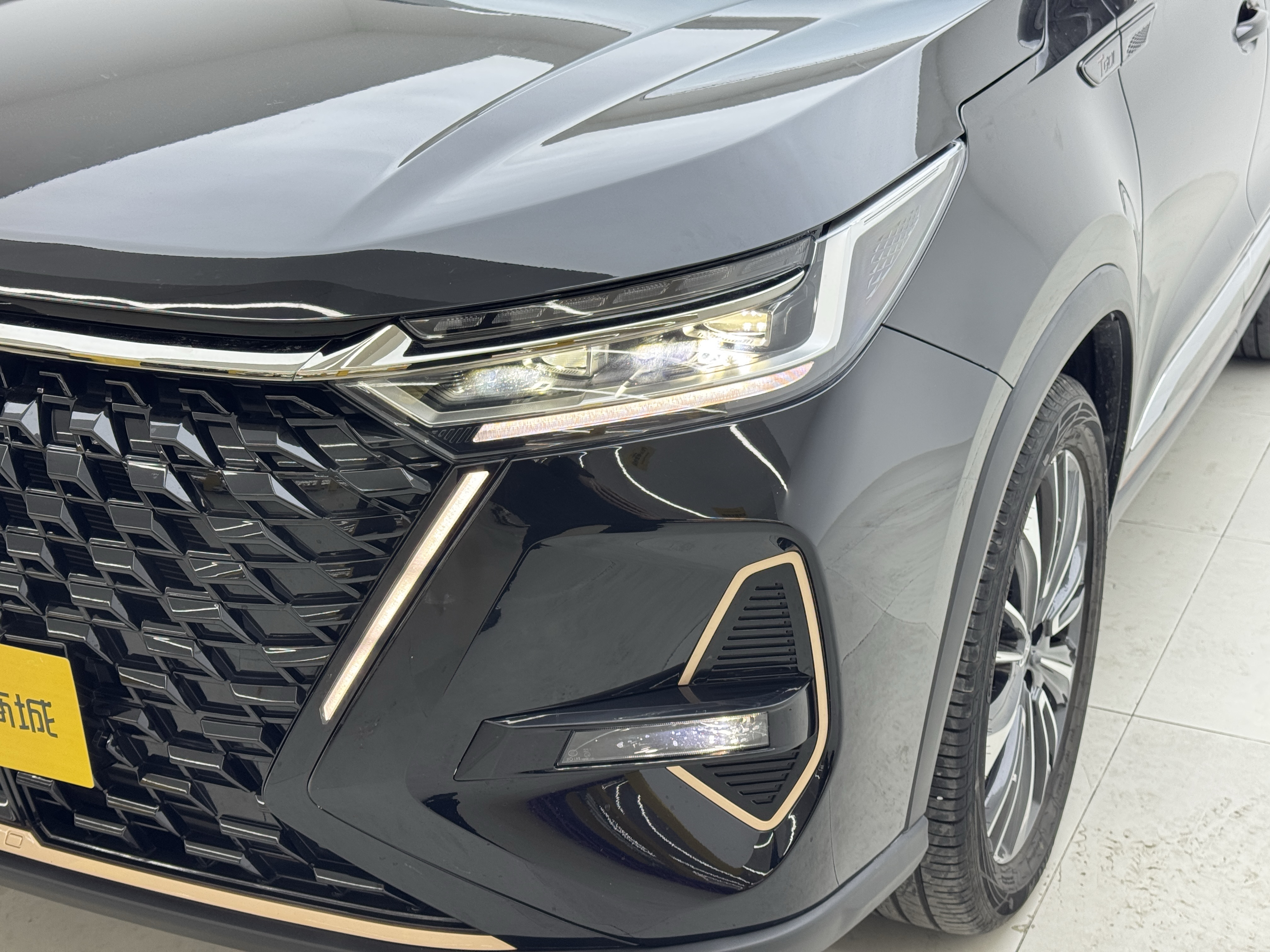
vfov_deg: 30.3
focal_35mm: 48
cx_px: 635
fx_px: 1761
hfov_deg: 39.7
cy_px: 476
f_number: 1.78
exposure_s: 1/167
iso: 80
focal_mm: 6.76
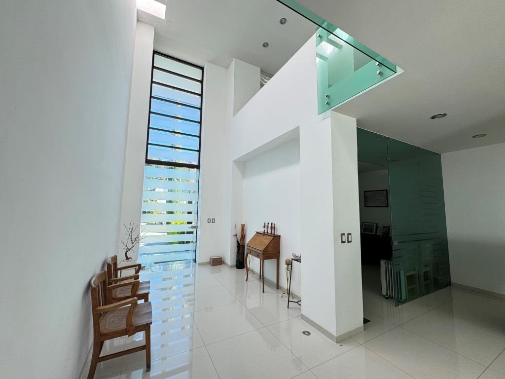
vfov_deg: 85.7
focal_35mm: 14
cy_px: 190
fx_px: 204
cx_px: 252
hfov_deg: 102.1
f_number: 2.2
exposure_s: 1/99
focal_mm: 2.22
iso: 50
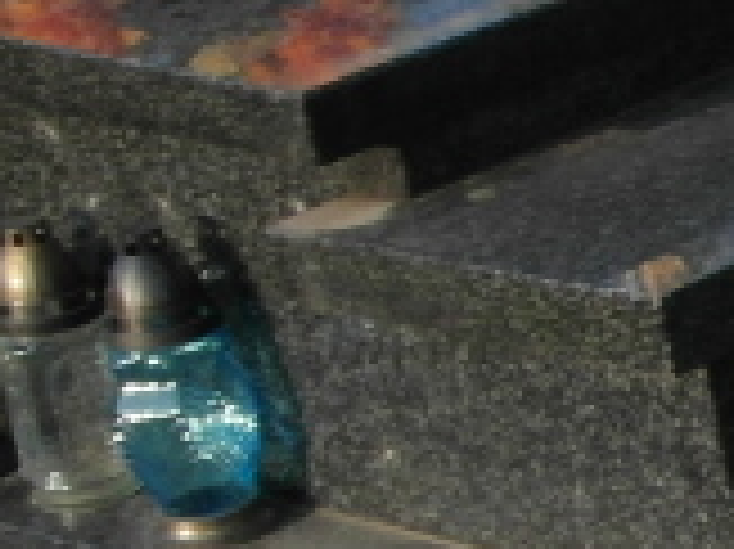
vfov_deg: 7.8
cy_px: 360
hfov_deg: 8.7
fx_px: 4005
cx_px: 2188
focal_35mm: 189
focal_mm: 6.5
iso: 80
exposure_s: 1/250
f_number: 4.1
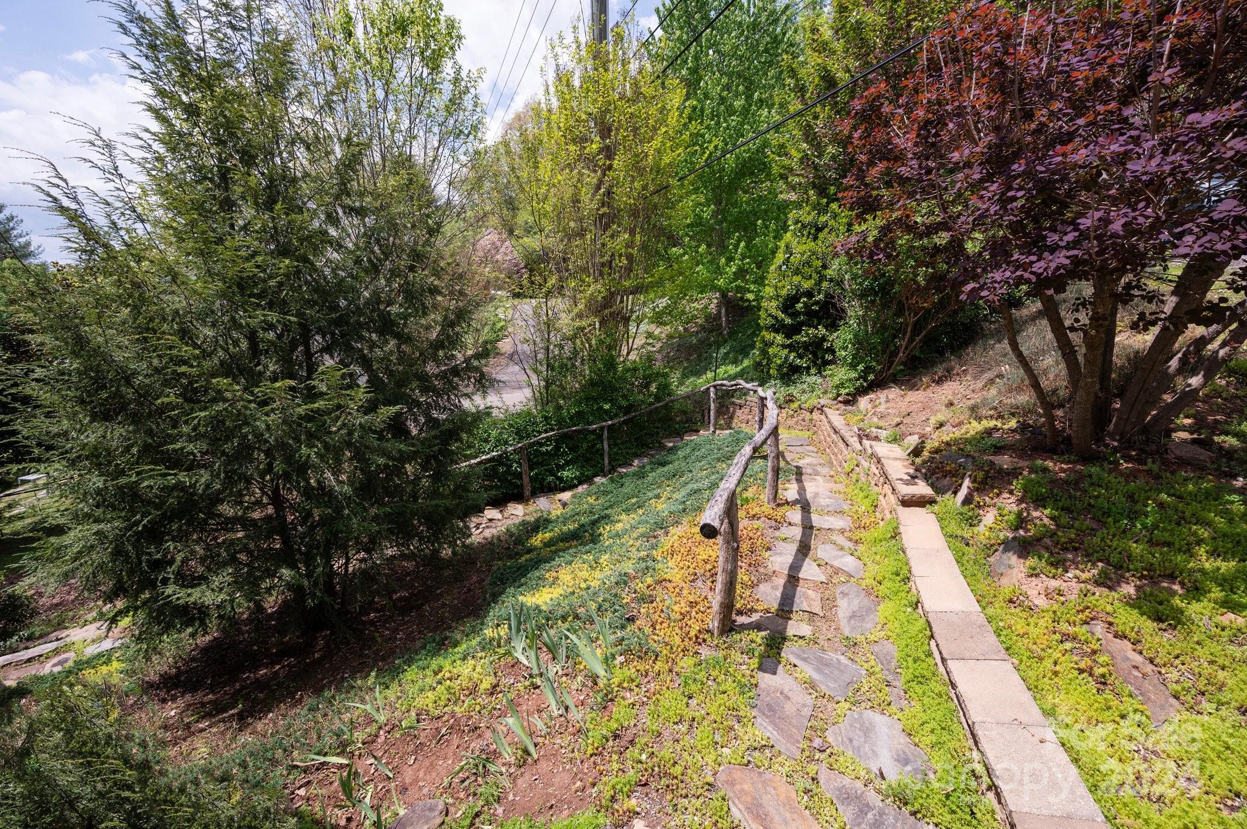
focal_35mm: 14
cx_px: 624
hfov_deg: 104.3
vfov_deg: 81.1
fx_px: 485
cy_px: 414
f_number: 8
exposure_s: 1/640
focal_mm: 14
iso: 200
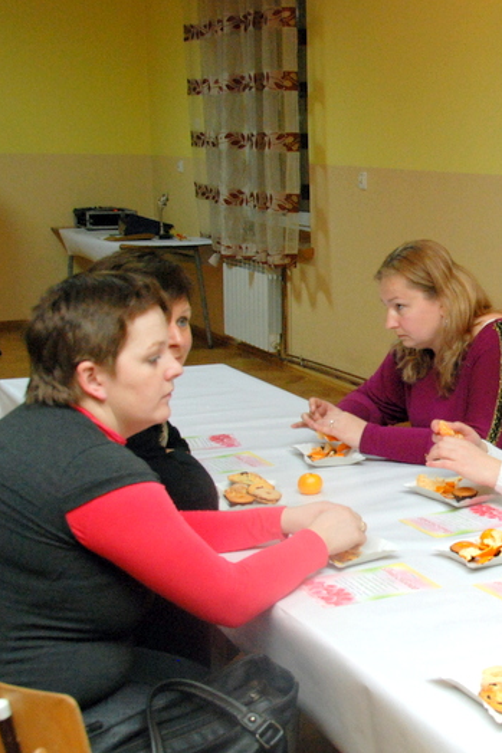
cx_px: 505
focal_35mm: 55
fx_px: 1151
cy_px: 381
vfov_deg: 36.3
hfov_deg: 23.5
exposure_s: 1/60
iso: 800
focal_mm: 24
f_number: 7.1
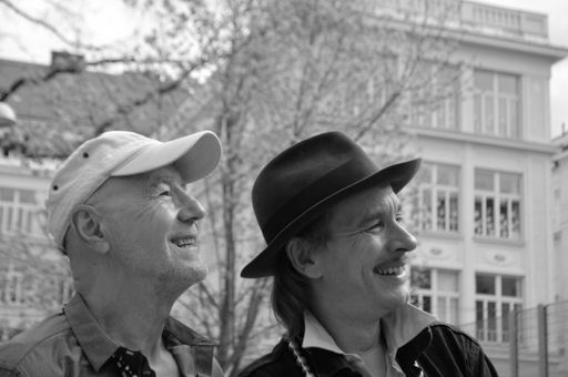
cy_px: 188
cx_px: 284
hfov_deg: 28.1
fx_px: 1135
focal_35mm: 72
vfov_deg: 18.9
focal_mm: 48
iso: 100
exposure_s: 1/160
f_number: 6.3
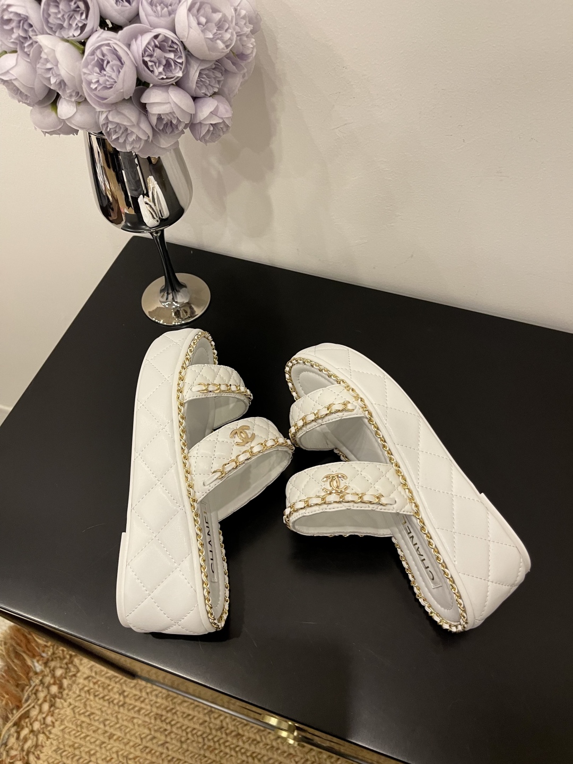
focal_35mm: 26
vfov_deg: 67.3
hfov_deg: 53.1
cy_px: 382
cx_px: 286
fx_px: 574
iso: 200
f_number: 1.6
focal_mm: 5.1
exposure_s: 1/60
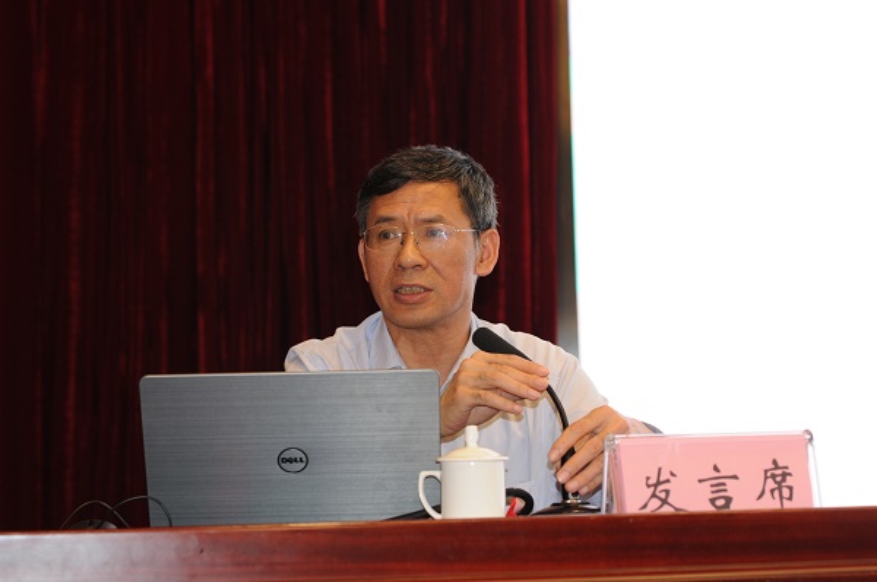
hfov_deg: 19.5
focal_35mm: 105
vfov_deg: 13.0
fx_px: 2554
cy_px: 291
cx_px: 438
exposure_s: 1/80
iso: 400
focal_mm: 70
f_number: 4
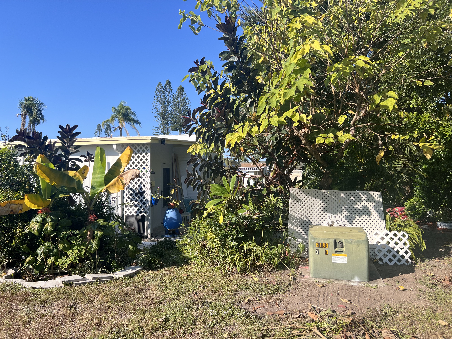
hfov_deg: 67.3
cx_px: 226
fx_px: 339
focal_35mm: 26
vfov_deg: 53.1
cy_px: 170
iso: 50
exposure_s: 1/1869
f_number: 1.5
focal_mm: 5.7
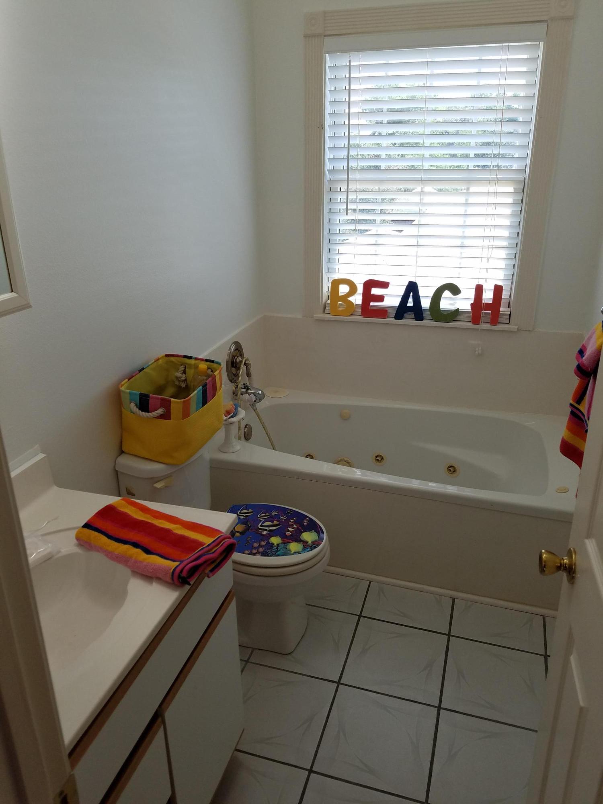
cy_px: 402
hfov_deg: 53.1
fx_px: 604
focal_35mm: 26
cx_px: 302
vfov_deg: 67.3
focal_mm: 4.2
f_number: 1.7
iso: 50
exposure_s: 1/337
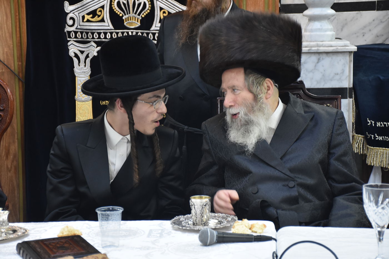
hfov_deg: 20.6
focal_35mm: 99
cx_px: 194
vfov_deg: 13.8
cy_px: 130
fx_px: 1070
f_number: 6.3
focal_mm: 66
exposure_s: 1/100
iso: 1600
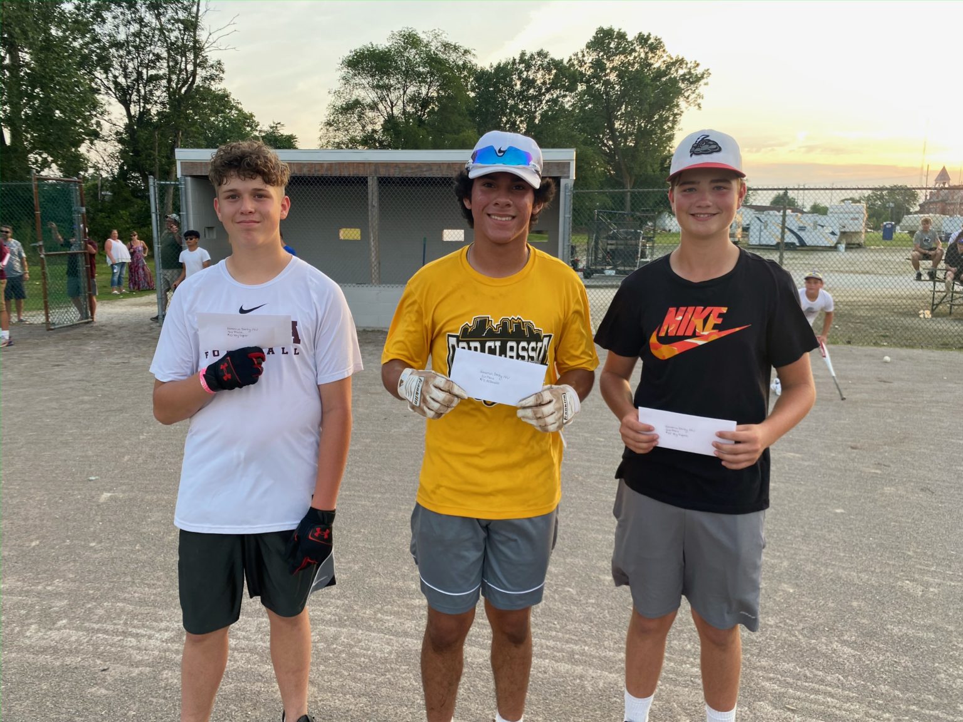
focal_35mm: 26
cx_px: 482
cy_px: 361
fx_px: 723
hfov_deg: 67.3
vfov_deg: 53.1
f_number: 1.8
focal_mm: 4.25
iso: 32
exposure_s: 1/161
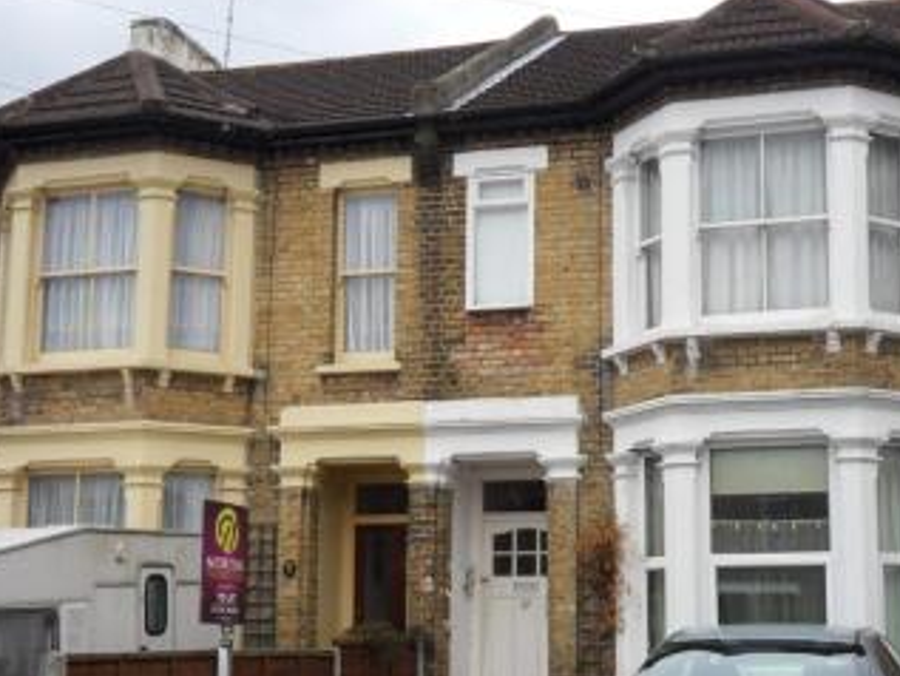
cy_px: 410
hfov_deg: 32.0
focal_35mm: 60
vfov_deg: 24.4
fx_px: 1561
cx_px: 583
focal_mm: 7.9
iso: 100
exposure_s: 1/500
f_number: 4.2
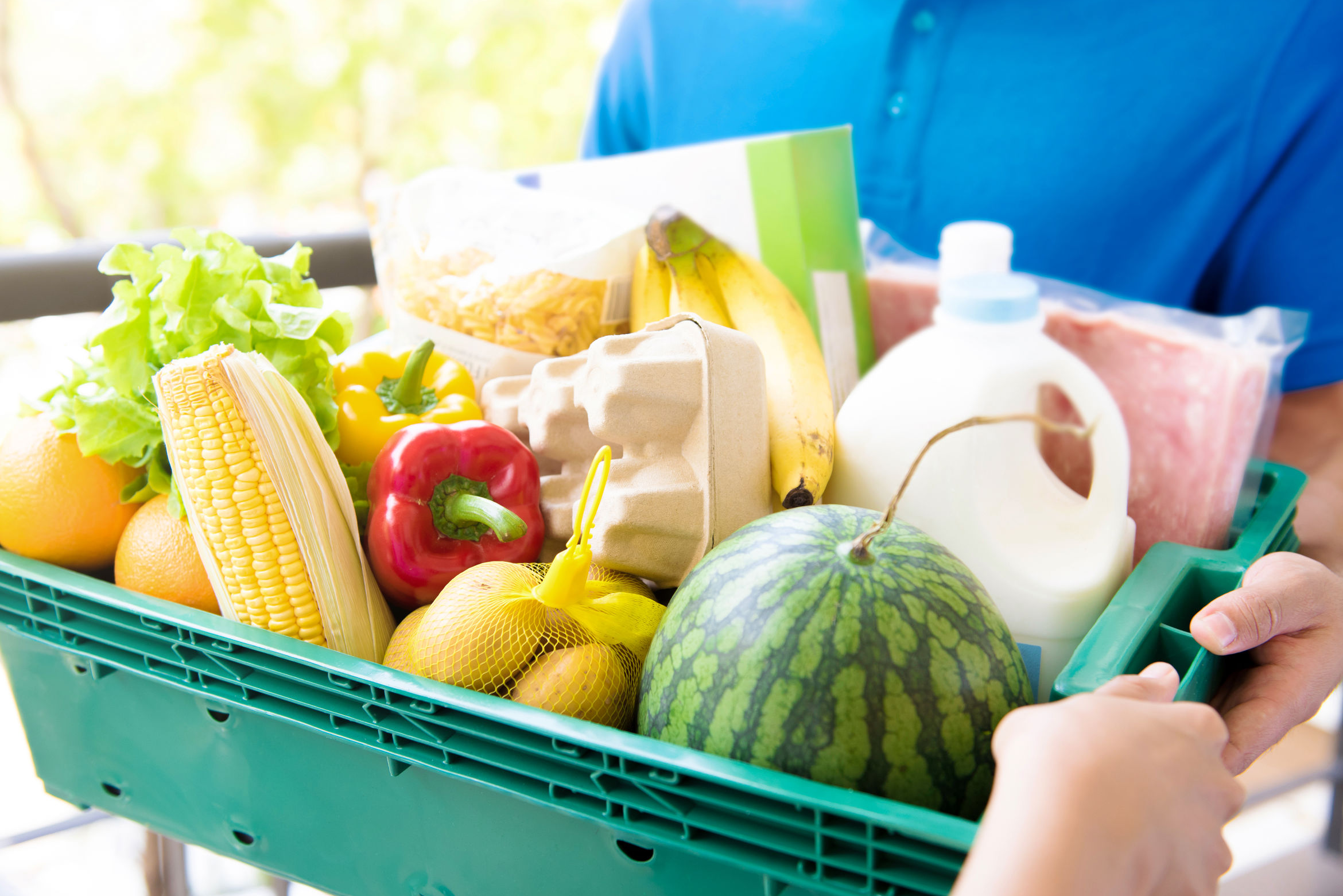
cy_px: 450
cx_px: 641
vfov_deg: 29.9
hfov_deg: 43.6
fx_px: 1679
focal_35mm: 45
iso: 250
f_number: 3.5
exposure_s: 1/125
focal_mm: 42
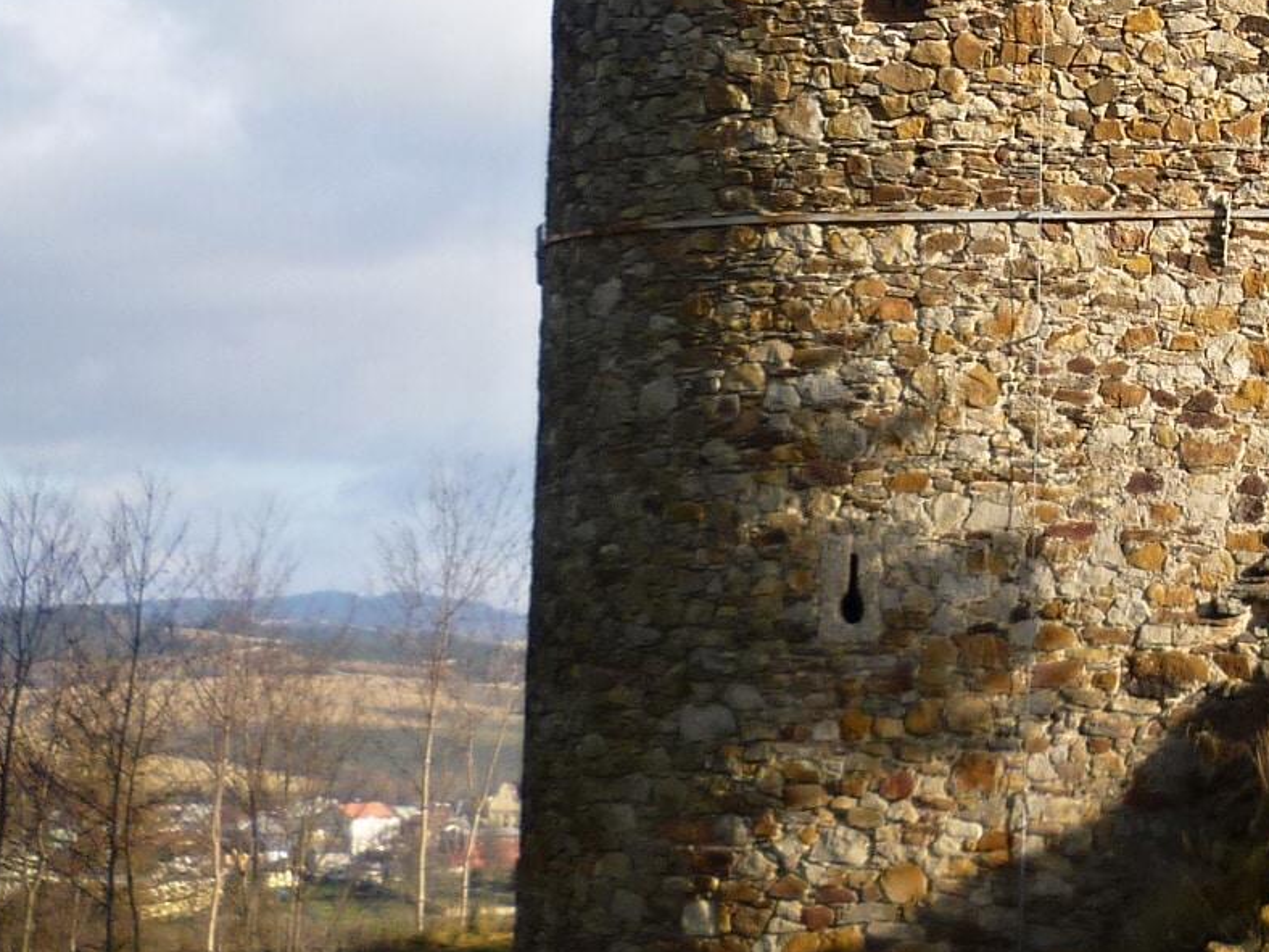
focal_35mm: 91
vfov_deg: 16.0
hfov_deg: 20.6
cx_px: 1369
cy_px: 31
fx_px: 3336
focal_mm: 5
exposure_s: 1/500
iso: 80
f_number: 2.8
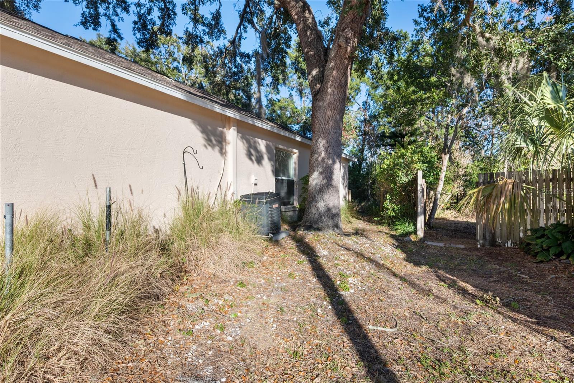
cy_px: 192
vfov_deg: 66.0
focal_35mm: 18
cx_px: 287
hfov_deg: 88.4
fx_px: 295
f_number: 6.3
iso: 250
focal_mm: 18.5
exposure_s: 1/160
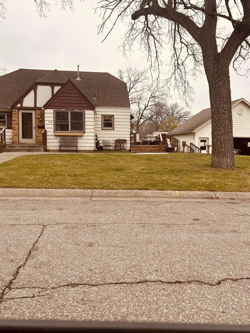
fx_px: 279
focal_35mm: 29
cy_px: 155
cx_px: 129
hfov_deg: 48.2
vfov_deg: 61.6
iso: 50
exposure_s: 1/547
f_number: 1.5
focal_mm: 5.7
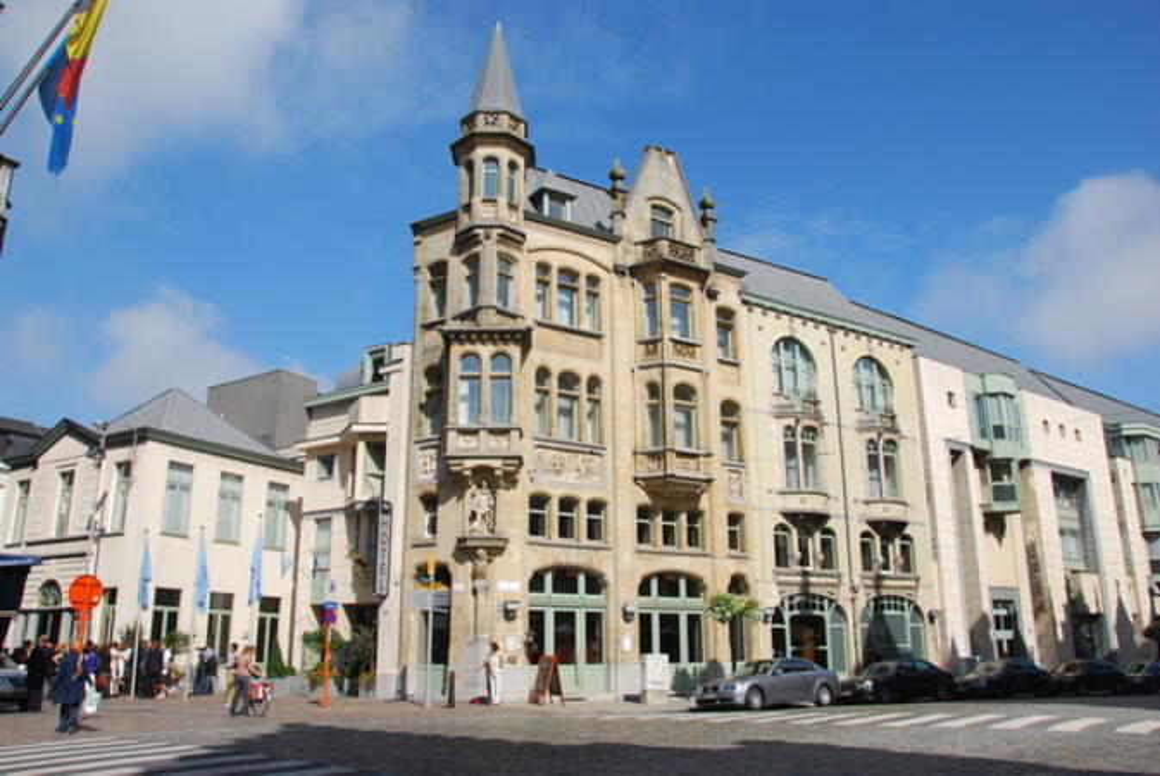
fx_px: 871
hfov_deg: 67.3
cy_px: 388
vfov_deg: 48.0
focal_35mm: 27
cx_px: 580
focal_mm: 18
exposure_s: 1/250
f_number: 8
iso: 100
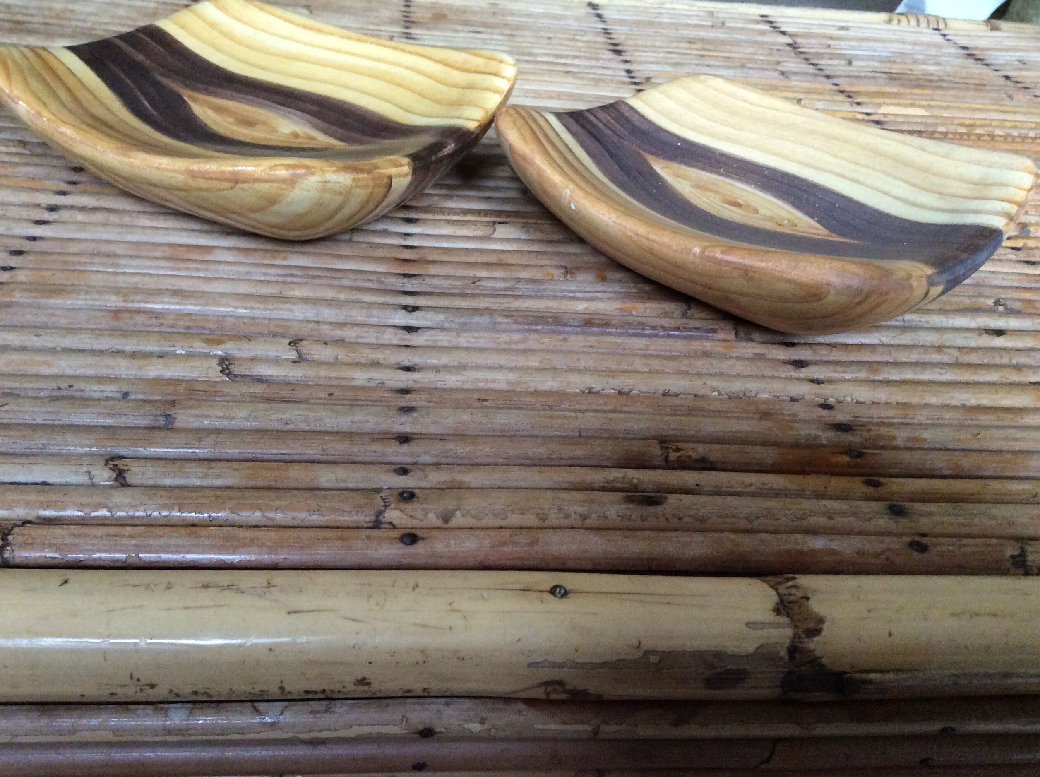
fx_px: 990
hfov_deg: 55.4
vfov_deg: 42.8
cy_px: 385
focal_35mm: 33
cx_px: 513
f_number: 2.4
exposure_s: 1/25
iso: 250
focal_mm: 3.3
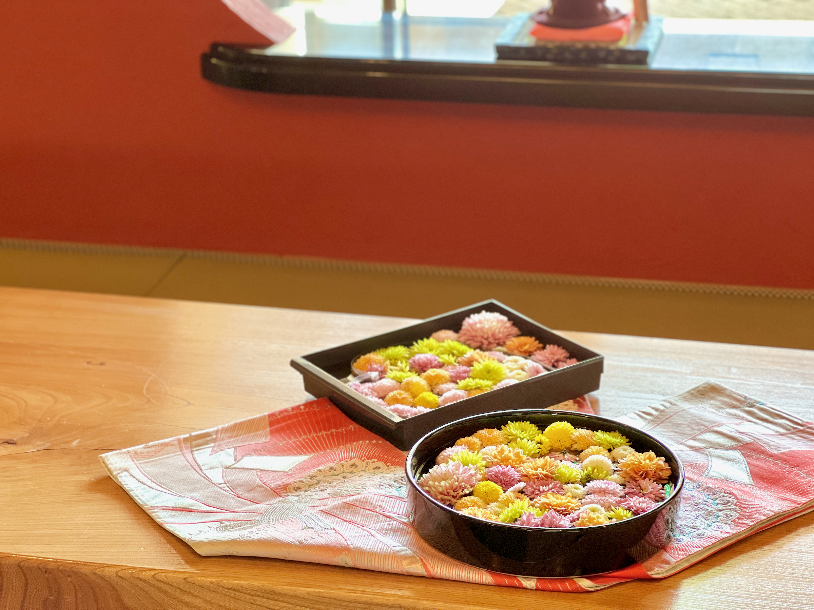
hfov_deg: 25.3
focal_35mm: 77
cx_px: 407
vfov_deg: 19.1
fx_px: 1811
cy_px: 305
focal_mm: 9
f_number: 2.8
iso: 200
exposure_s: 1/40
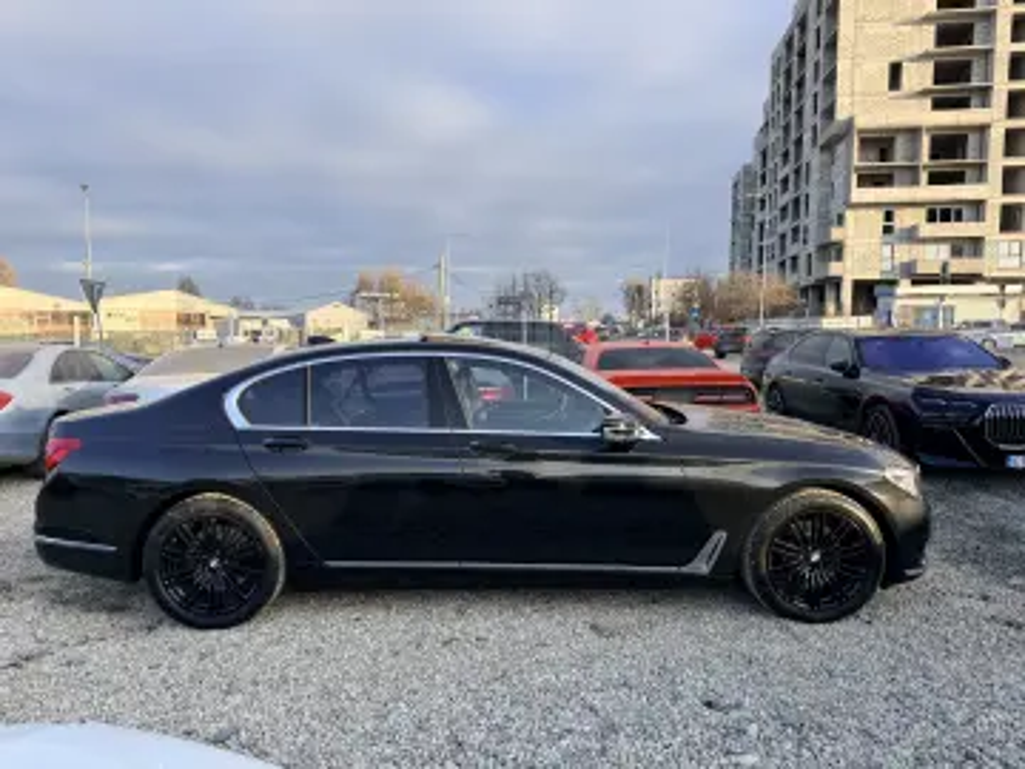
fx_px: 711
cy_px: 384
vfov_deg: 56.8
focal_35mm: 24
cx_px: 512
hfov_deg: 71.6
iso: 80
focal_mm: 6.76
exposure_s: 1/849
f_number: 1.78
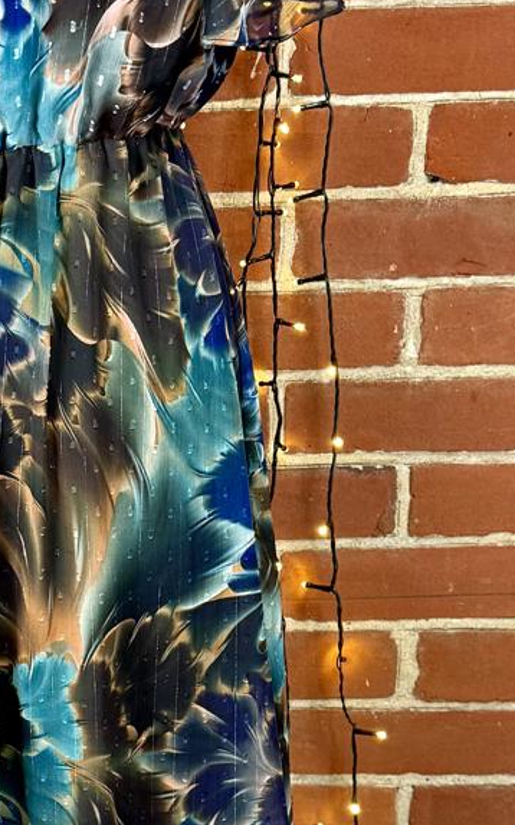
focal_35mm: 71
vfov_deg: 28.8
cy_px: 549
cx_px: -16
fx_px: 1595
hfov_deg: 17.8
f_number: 1.78
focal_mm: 6.76
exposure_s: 1/50
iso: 160
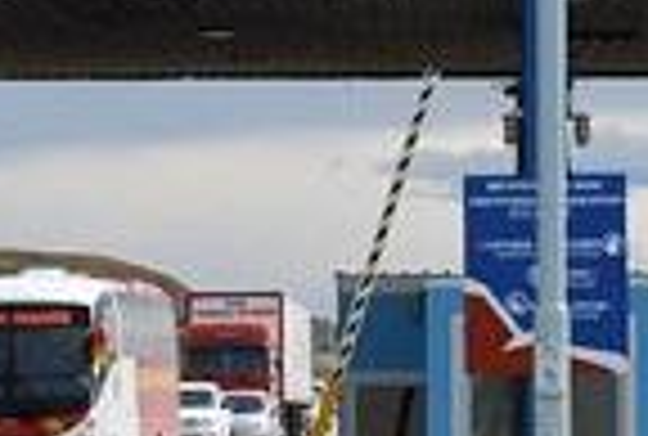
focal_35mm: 217
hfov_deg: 9.4
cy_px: 29
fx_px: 3918
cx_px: 450
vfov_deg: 6.4
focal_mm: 26
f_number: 8
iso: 100
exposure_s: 1/250
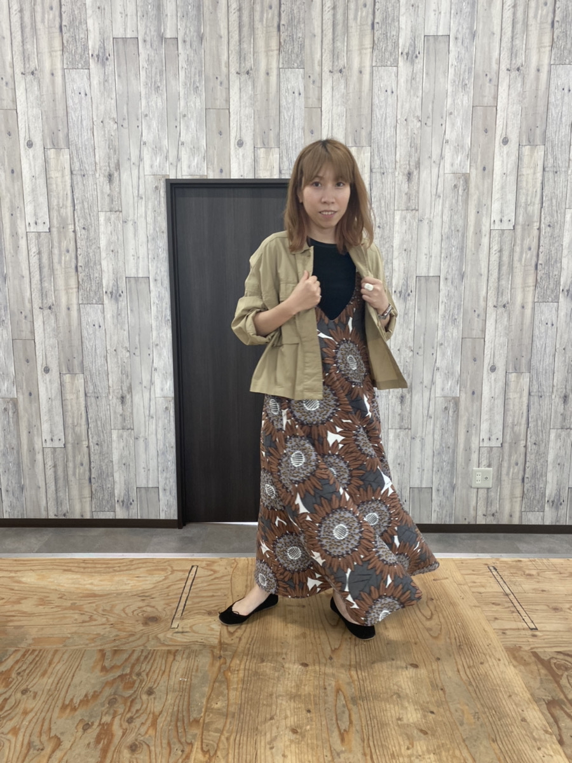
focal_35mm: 26
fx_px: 573
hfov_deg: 53.1
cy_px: 382
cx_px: 286
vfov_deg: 67.3
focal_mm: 4.25
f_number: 1.8
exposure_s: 1/117
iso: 125
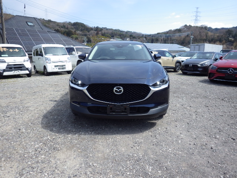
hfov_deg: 69.4
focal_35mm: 25
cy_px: 89
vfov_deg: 54.9
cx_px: 118
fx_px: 171
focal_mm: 4.5
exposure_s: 1/1250
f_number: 2.8
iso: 125
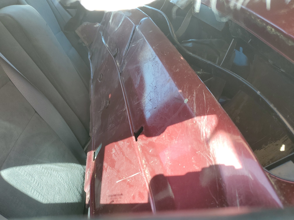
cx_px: 147
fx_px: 221
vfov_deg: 53.1
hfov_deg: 67.3
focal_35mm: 26
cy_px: 110
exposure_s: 1/175
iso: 50
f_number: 1.5
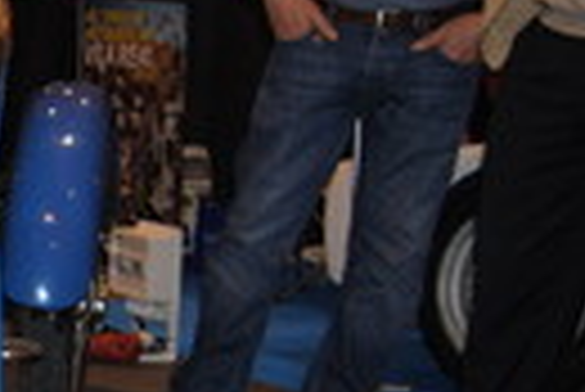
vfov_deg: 11.8
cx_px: -446
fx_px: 1871
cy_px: 399
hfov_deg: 15.5
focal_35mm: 115
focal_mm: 20
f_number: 3.5
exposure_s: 1/60
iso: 200
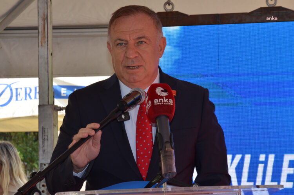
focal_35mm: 128
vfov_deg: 10.7
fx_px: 1039
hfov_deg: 16.1
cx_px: 147
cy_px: 98
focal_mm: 85
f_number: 9
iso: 1000
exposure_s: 1/250
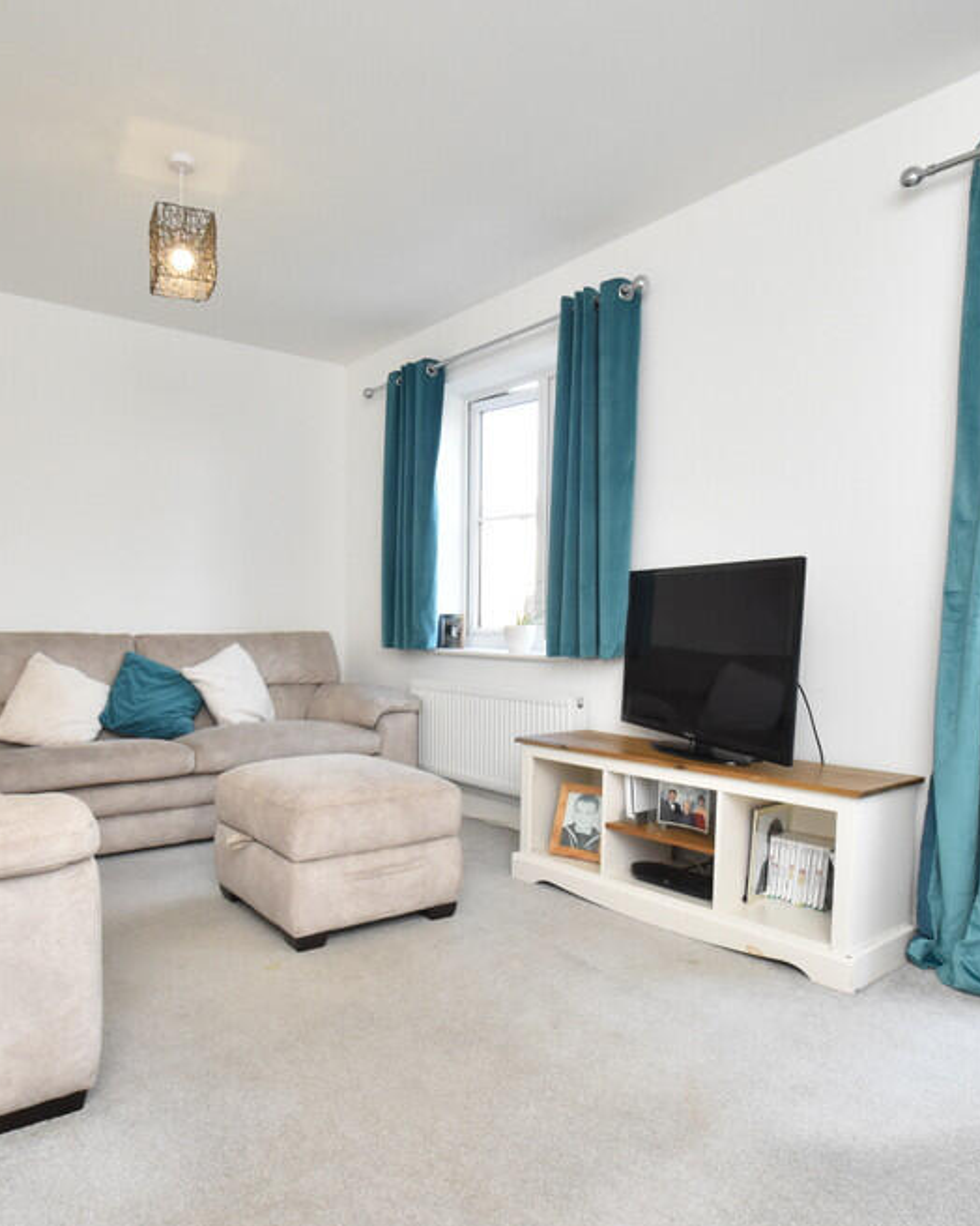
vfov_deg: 75.0
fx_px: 798
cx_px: 434
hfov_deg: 62.9
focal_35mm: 22
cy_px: 620
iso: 1250
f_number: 9
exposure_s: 1/60
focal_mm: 10
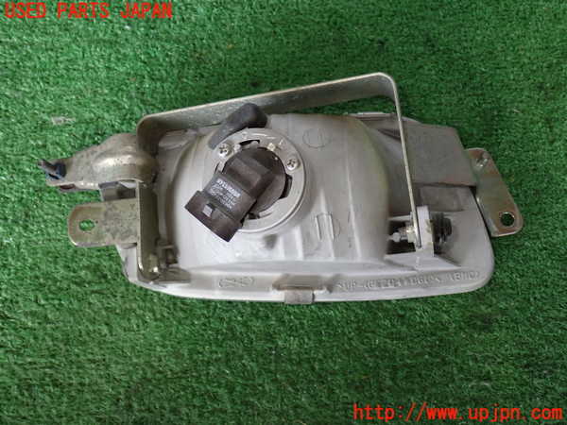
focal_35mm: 38
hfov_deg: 49.0
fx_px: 622
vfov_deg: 37.7
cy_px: 212
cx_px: 284
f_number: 2.7
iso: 200
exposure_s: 1/40
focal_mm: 6.83
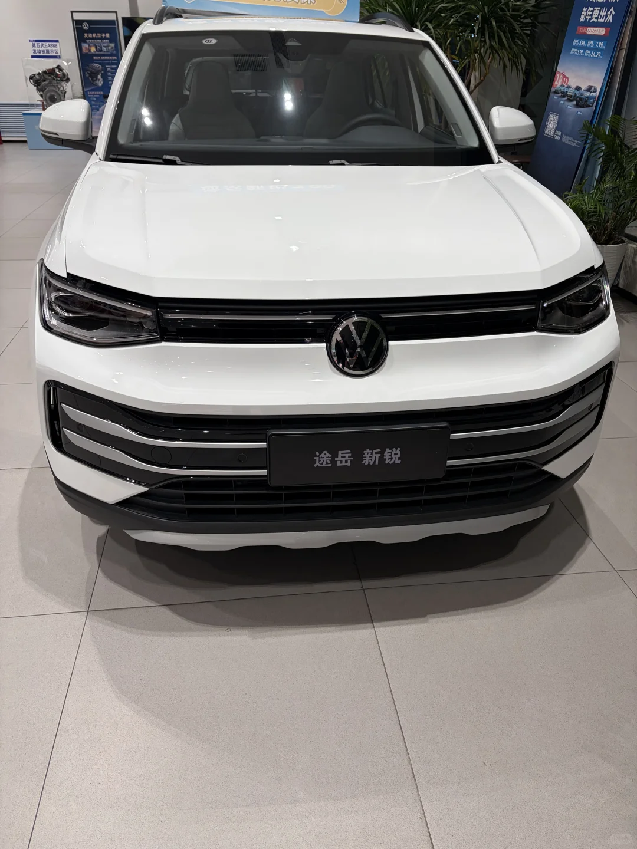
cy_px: 424
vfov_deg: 67.3
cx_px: 318
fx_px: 638
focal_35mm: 26
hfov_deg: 53.1
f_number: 1.6
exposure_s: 1/121
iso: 100
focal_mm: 5.96
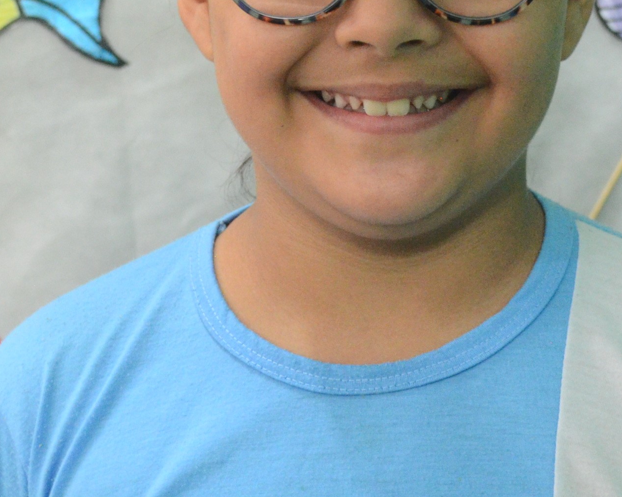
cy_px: 119
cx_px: 389
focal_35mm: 115
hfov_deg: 16.7
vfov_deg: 13.4
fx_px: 2117
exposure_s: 1/30
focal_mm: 28
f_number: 4.5
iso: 2500
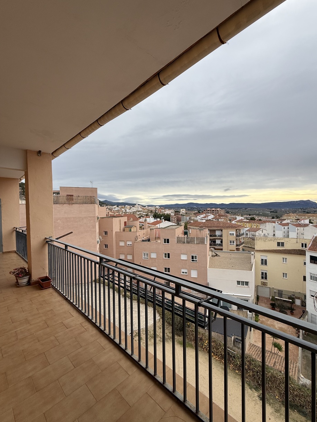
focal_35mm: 15
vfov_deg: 98.2
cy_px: 214
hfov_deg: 81.7
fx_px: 183
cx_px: 169
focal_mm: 2.22
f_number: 2.2
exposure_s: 1/1105
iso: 50
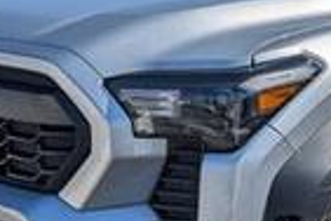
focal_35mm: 89
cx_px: 237
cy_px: 174
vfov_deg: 15.3
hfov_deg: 22.7
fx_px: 818
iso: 21
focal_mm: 6.9
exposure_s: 1/3333
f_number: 1.68
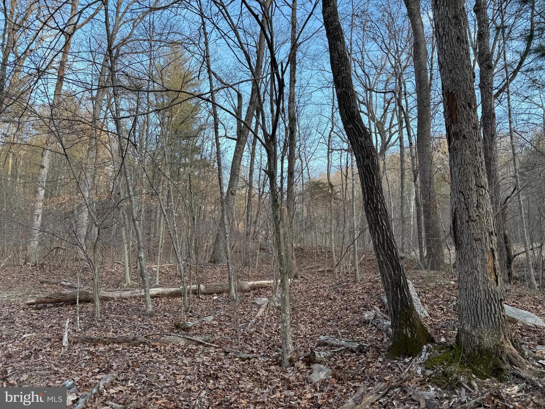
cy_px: 204
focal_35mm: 24
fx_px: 378
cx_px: 272
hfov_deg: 71.6
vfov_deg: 56.8
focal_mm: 6.76
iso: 80
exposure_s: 1/361
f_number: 1.78
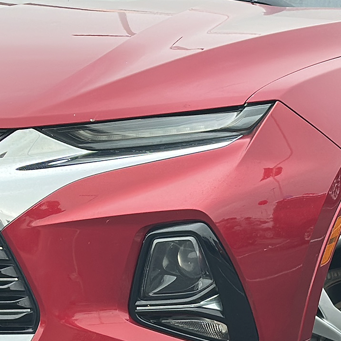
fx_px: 1326
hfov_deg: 14.7
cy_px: 171
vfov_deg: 14.7
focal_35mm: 119
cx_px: 160
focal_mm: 6.86
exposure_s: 1/533
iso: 64
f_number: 1.78
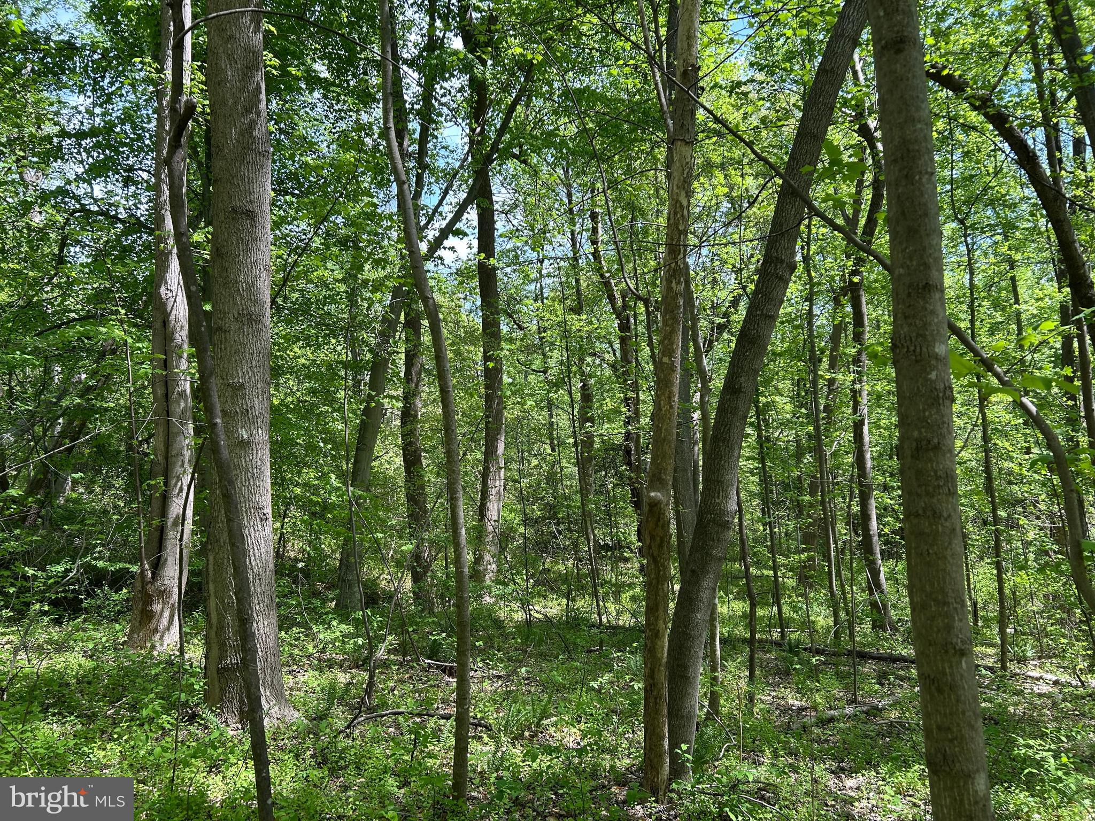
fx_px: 822
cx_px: 548
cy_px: 410
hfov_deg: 67.3
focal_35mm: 26
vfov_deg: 53.1
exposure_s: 1/581
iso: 50
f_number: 1.5
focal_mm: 5.7
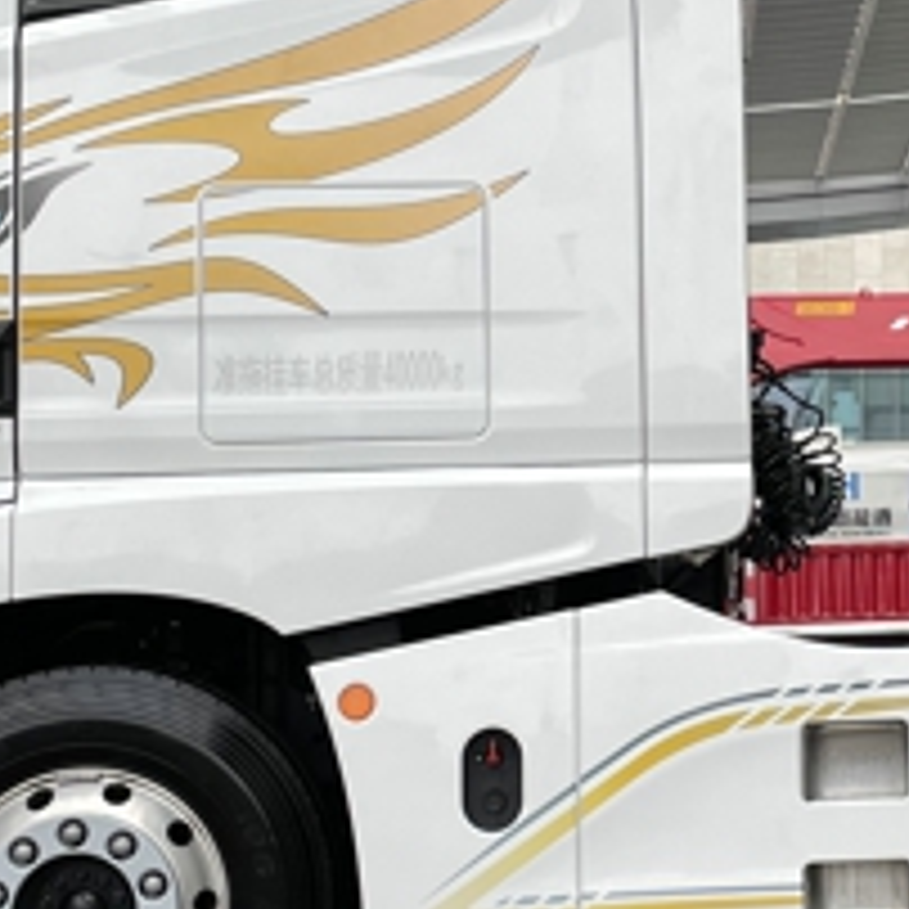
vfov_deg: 19.1
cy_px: 382
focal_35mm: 91
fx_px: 2704
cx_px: 882
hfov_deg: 18.6
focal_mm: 4.2
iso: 64
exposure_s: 1/121
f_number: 1.6
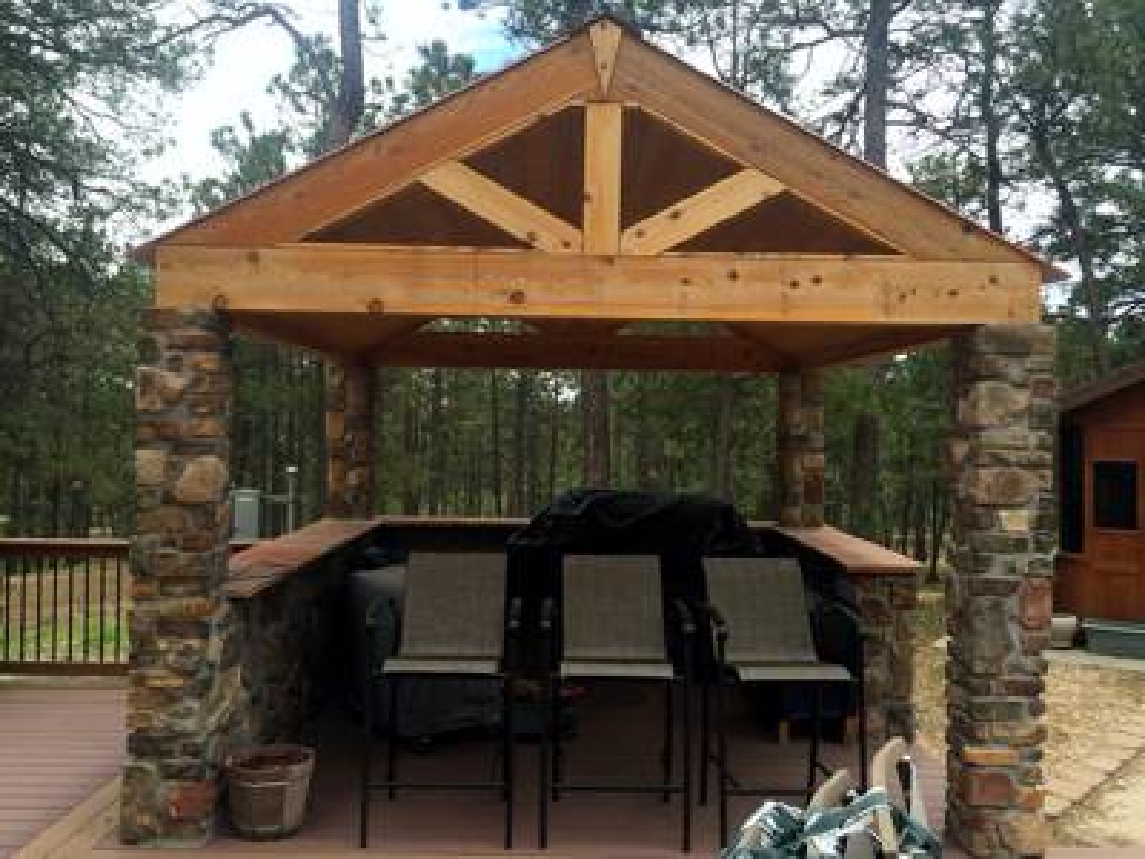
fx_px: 959
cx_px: 572
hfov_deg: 61.7
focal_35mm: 29
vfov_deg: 48.2
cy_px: 430
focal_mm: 4.15
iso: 32
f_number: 2.2
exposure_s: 1/641
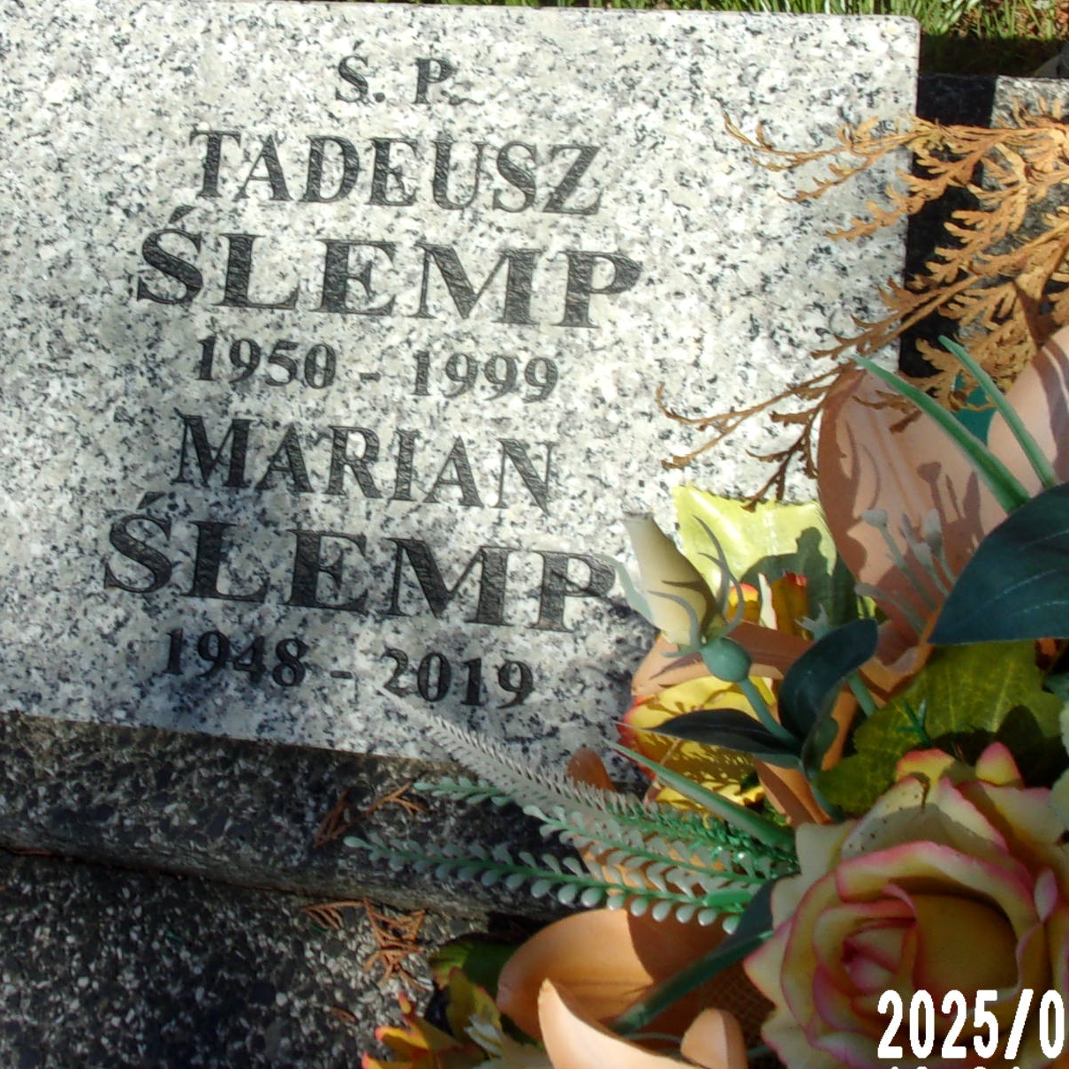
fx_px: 1852
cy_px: 394
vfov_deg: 32.0
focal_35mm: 53
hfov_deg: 32.0
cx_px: 383
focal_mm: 5.1
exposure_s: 1/100
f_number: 10.8
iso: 80
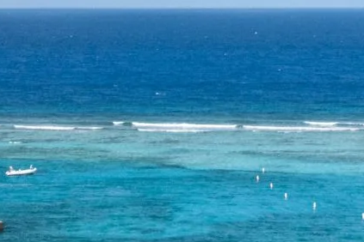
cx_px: 195
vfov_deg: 7.7
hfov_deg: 11.6
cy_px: 13
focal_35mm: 177
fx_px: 1790
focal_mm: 26
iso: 500
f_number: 14
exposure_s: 1/200
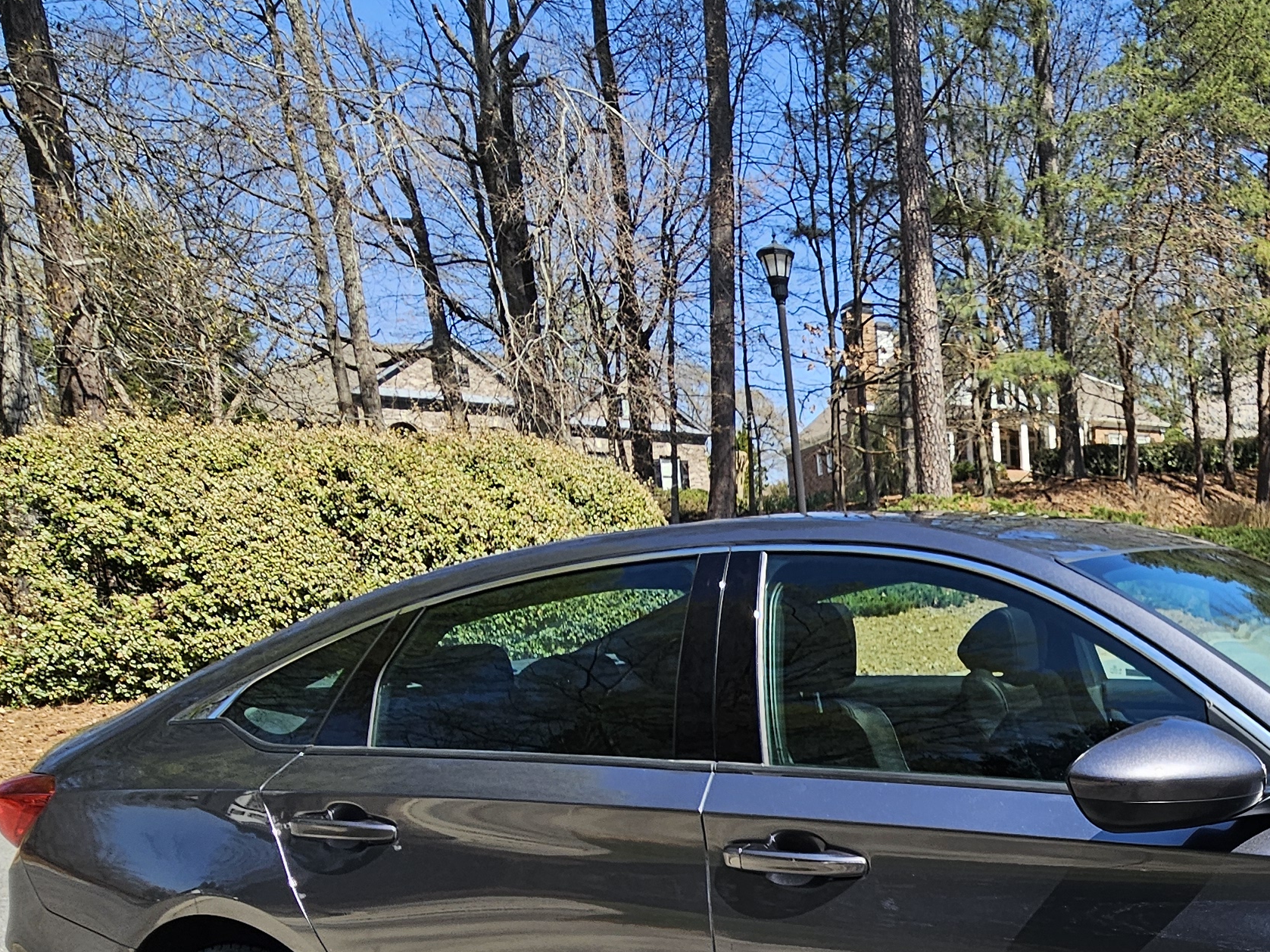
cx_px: 1129
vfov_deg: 42.2
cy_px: 834
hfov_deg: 51.9
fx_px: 1137
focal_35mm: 31
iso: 50
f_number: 2.2
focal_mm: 2.2
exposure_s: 1/957
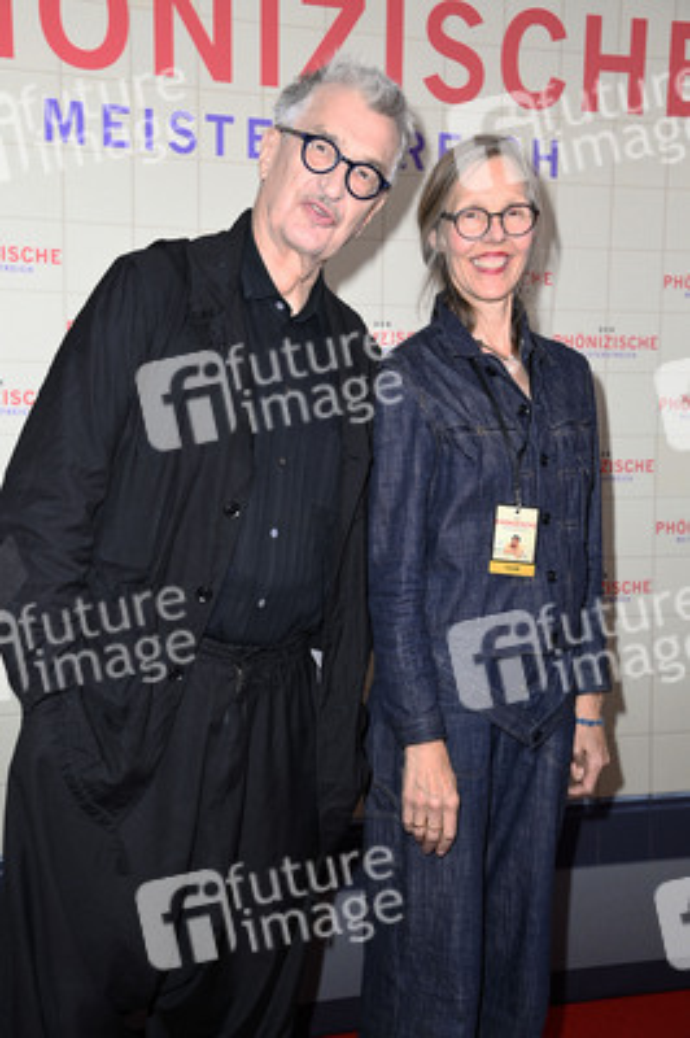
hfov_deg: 23.3
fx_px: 1670
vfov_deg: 34.5
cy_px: 519
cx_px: 345
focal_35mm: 58
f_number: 5.6
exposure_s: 1/250
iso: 800
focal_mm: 58
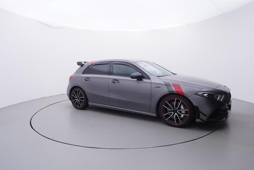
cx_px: 127
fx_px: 159
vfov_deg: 56.2
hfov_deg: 77.3
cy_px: 85
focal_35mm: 22
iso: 200
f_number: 5
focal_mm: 15
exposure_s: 1/80
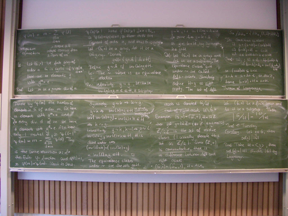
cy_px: 108
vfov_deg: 40.7
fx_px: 291
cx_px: 144
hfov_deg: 52.6
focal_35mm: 35
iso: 200
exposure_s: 1/15
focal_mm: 5.8
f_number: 2.6
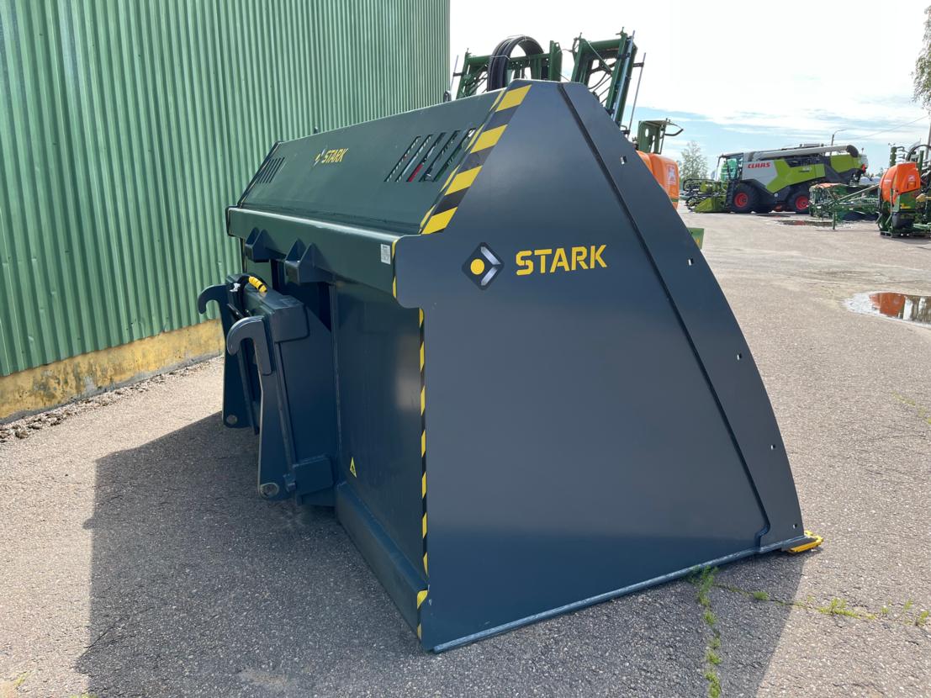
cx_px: 466
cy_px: 349
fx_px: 699
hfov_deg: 67.3
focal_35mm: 26
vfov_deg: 53.1
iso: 50
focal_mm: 5.1
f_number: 1.6
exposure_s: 1/951
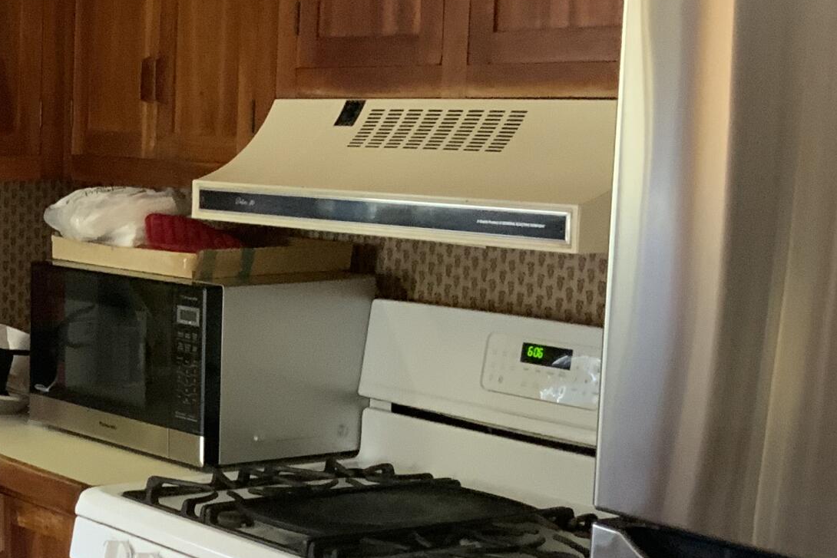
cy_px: 324
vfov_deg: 16.5
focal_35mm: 83
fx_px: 1930
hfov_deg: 22.5
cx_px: -181
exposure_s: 1/40
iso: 250
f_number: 1.8
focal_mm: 3
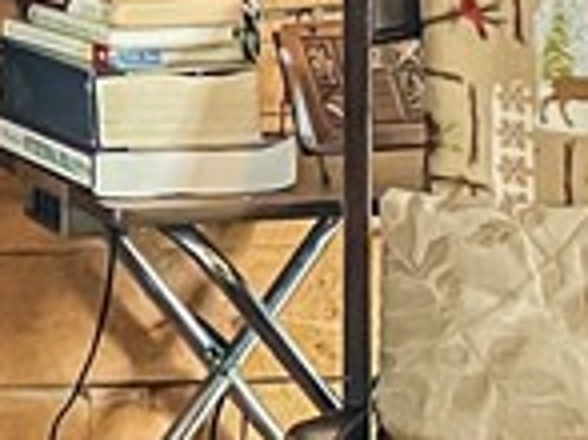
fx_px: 3072
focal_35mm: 181
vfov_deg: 8.1
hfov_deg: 8.7
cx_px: -1264
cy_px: -72
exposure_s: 1/60
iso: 500
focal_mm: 4.25
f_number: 1.8
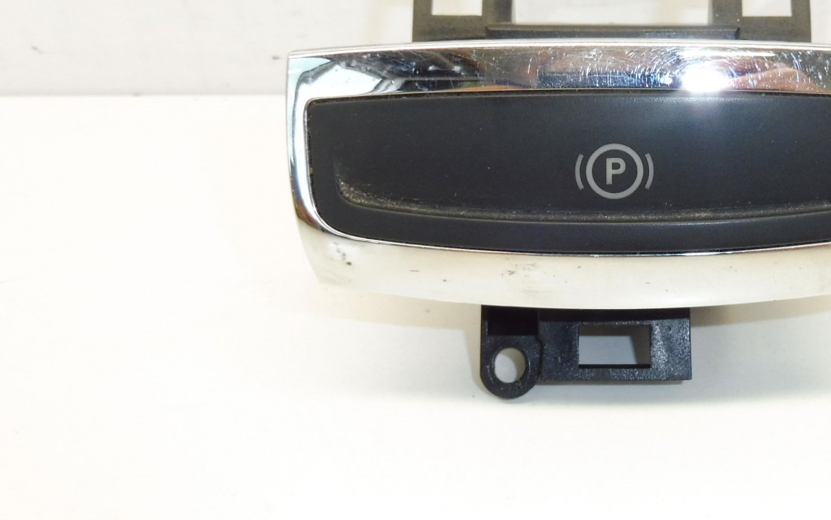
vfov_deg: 28.5
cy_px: 183
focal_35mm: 45
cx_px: 619
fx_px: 1019
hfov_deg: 43.0
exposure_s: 1/60
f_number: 3.5
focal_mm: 4.4
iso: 200
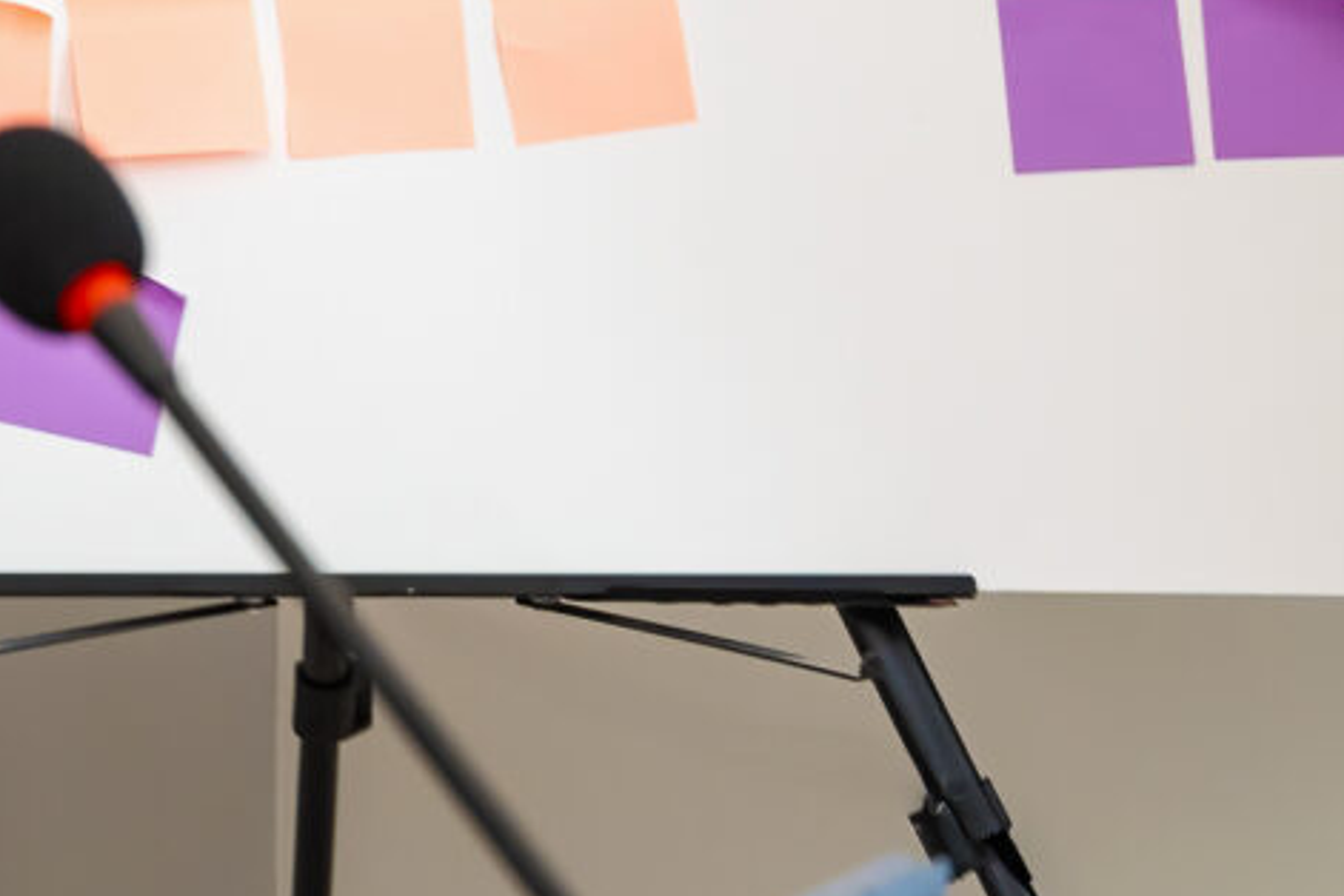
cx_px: 337
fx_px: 7503
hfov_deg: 10.2
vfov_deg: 6.8
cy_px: 307
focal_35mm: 201
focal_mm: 37
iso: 800
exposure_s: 1/160
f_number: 4.5
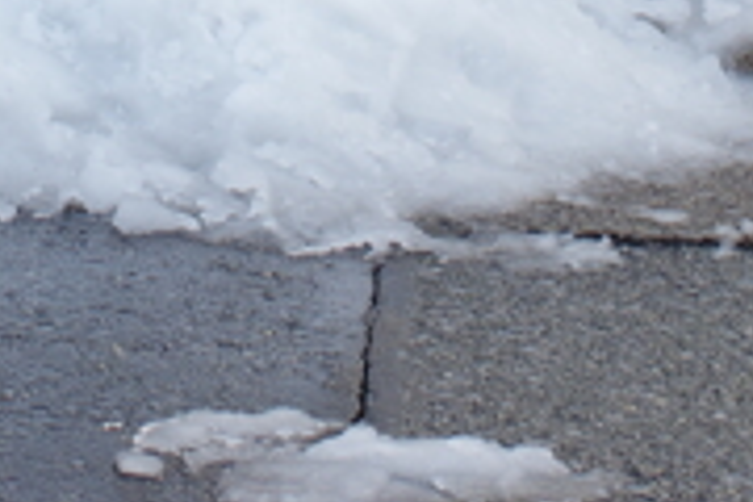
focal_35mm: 364
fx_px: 7613
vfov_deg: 3.7
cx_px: -88
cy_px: -912
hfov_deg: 5.6
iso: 200
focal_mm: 43
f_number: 5.6
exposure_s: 1/160
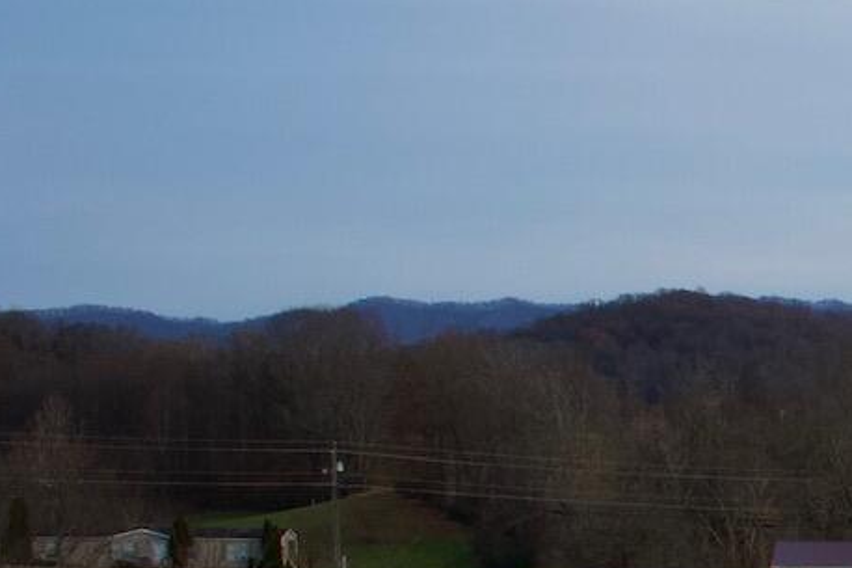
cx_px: 1975
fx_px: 3336
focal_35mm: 141
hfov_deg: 12.0
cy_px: 798
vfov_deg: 9.5
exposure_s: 1/320
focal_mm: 28
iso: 800
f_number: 5.6
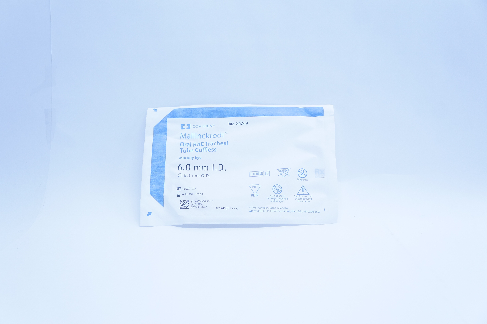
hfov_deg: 53.2
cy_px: 162
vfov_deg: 36.8
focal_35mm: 36
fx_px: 486
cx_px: 244
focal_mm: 24
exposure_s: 1/200
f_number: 4.5
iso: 800
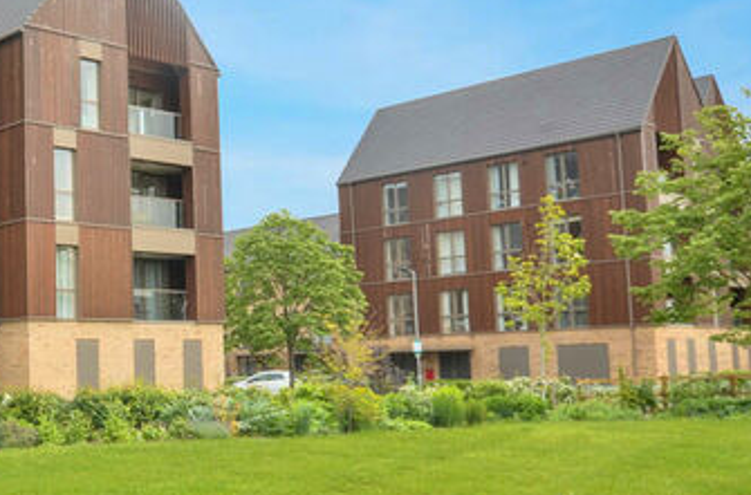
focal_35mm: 47
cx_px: 34
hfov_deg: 38.2
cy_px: 259
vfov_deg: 28.4
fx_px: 978
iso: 100
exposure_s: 1/60
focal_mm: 15
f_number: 8
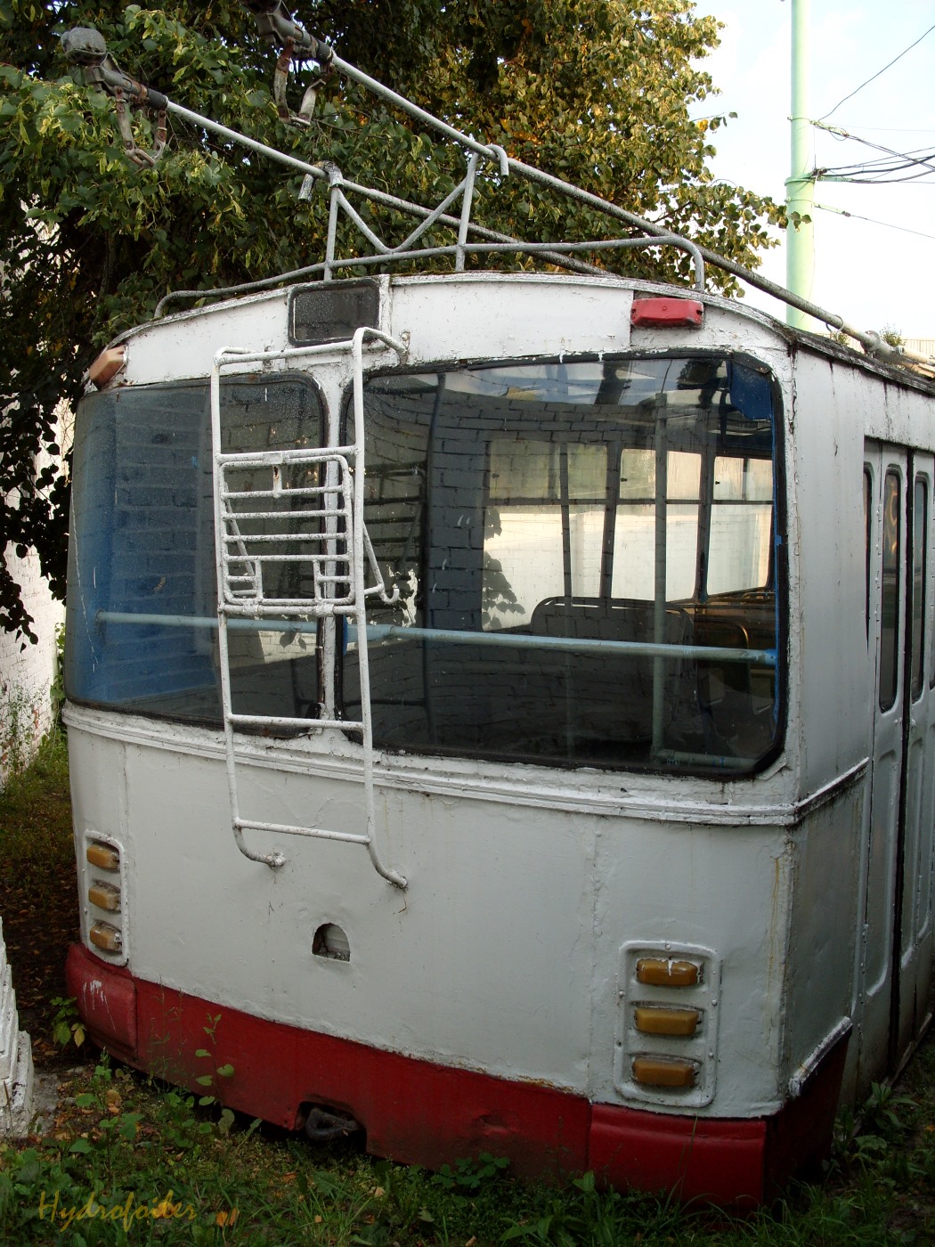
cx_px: 468
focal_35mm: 35
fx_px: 1260
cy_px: 624
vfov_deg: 52.6
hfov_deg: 40.7
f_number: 3.7
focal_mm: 7.8
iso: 80
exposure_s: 1/125
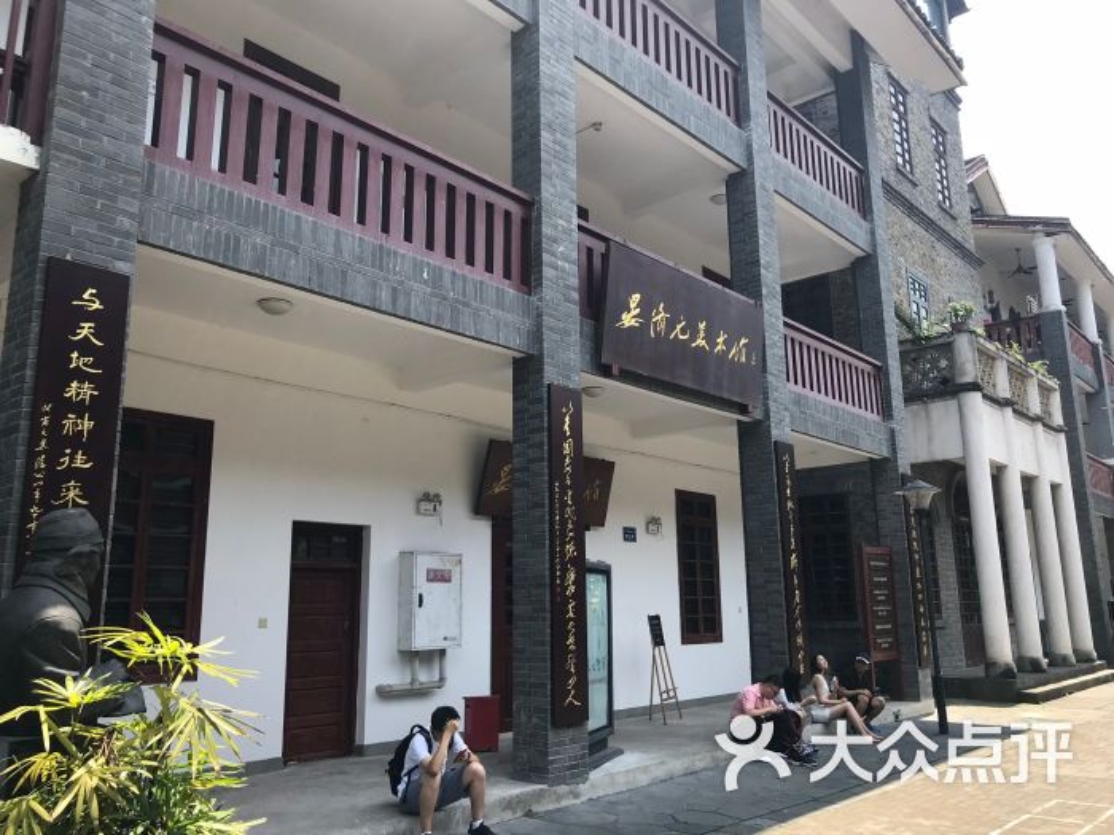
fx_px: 901
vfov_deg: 49.7
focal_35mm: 28
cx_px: 557
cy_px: 418
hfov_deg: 63.4
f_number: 1.8
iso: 20
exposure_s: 1/598
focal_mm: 3.99
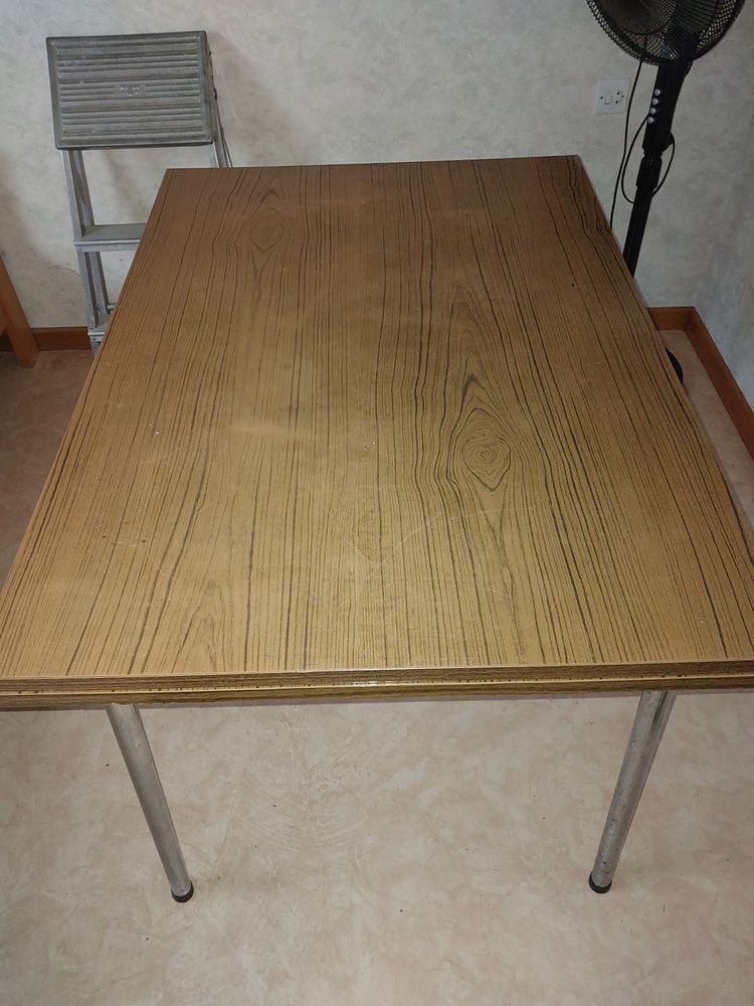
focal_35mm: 30
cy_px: 503
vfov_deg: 60.0
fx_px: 871
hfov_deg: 46.8
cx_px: 377
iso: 320
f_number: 1.8
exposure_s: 1/24
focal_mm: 4.6
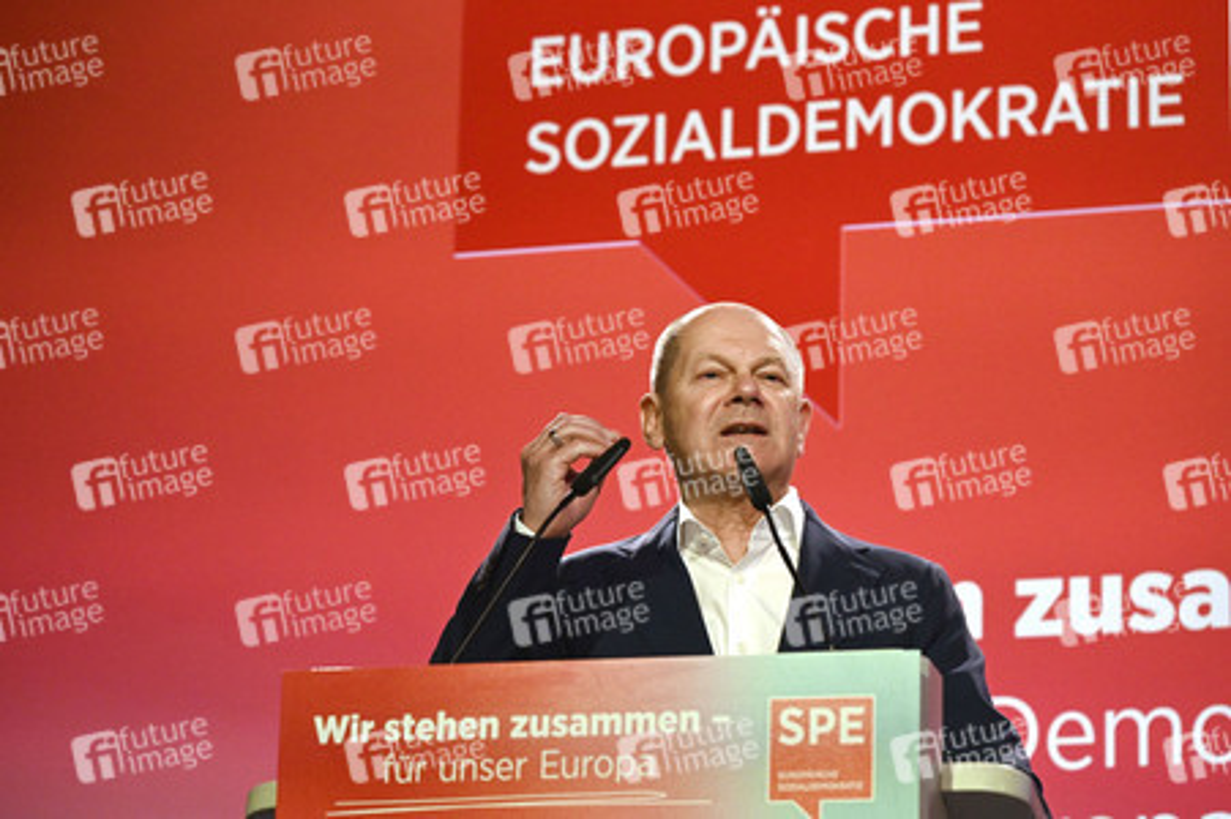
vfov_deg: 11.4
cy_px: 410
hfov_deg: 17.1
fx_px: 4100
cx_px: 616
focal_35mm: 120
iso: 6400
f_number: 5.6
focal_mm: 120
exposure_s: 1/320
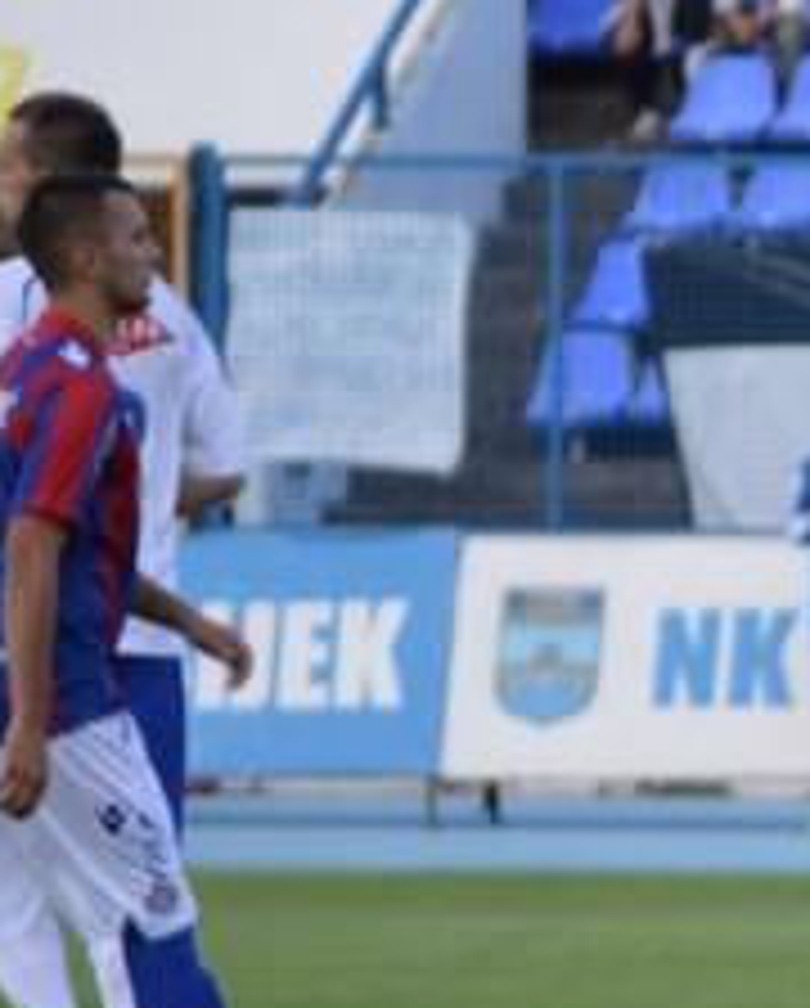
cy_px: 909
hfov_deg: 2.2
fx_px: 20561
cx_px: 1976
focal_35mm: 688
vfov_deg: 2.8
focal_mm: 122
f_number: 5
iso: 400
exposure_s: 1/200
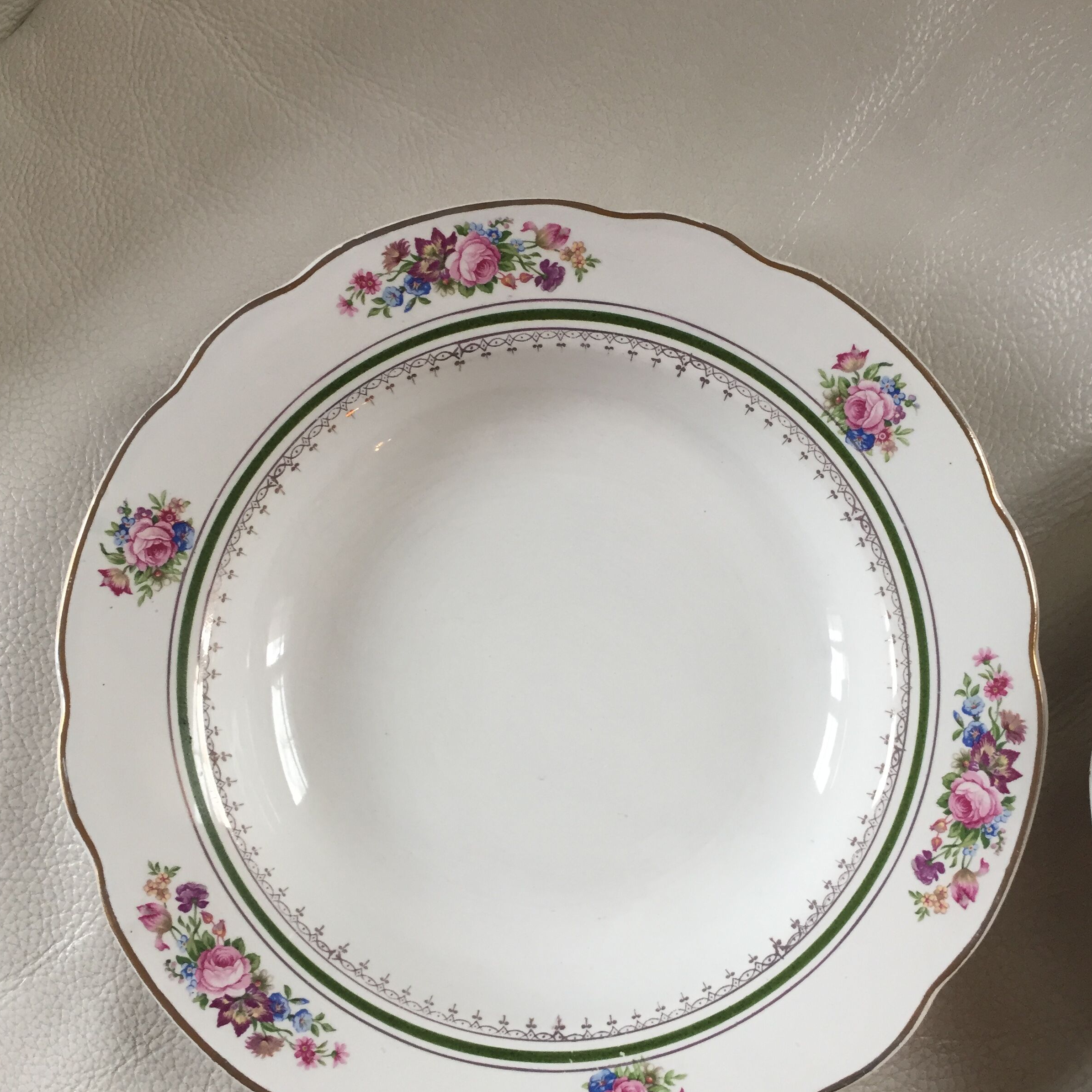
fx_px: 1249
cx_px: 554
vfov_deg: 47.0
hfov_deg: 47.2
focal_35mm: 35
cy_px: 643
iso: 40
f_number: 2.2
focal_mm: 4.15
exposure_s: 1/33
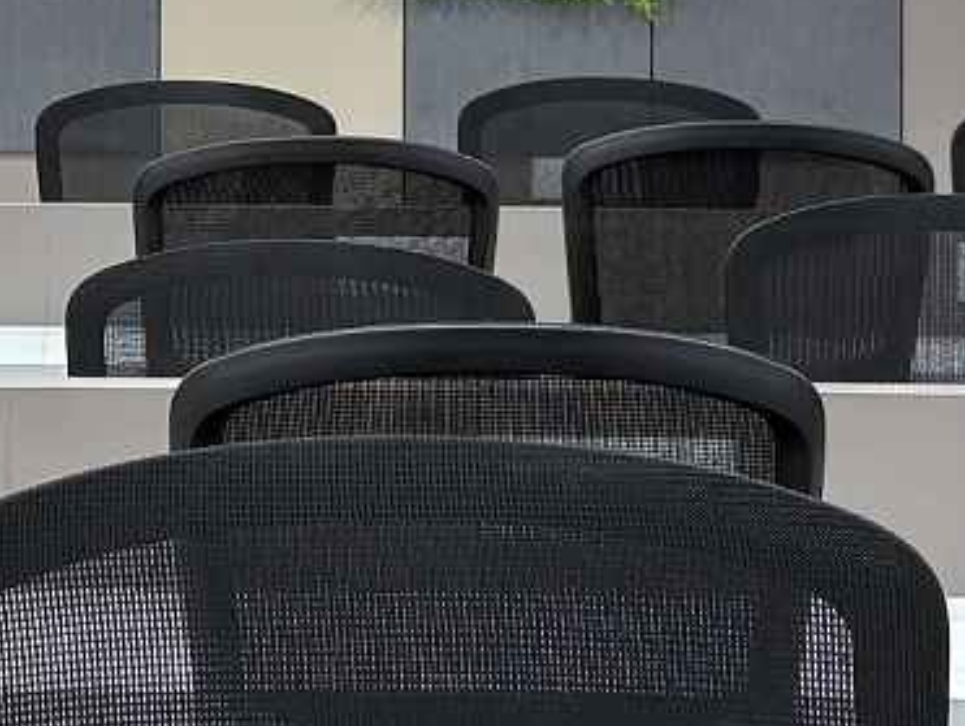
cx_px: 62
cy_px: -21
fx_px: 3907
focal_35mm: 140
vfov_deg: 10.5
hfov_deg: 13.9
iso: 100
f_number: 1.6
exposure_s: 1/50
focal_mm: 5.96
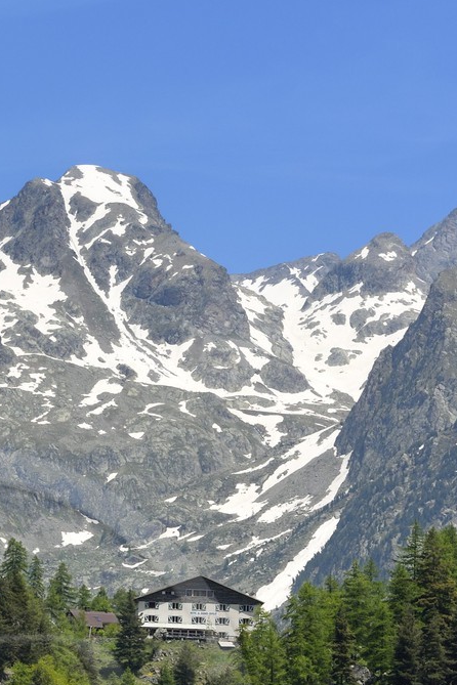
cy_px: 763
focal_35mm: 251
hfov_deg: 5.5
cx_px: -56
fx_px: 4779
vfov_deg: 8.1
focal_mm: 105
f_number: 10
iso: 200
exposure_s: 1/400
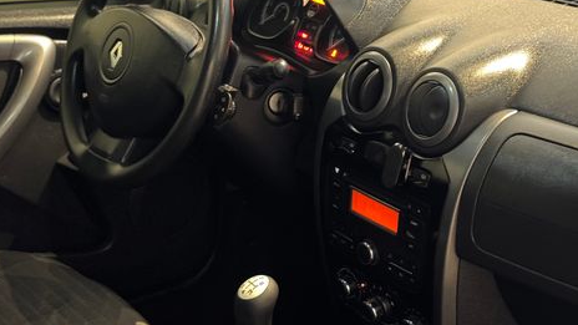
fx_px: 812
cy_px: 187
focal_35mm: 53
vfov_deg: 22.6
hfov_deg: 39.2
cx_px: 287
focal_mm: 6.76
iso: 800
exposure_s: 1/15
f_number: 1.78
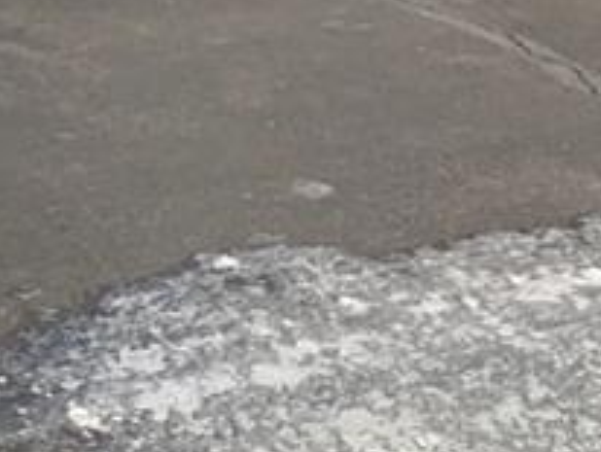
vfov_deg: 10.3
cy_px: -537
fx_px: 2242
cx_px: -683
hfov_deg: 12.9
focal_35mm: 129
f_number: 1.8
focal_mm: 4.25
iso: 25
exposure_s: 1/128
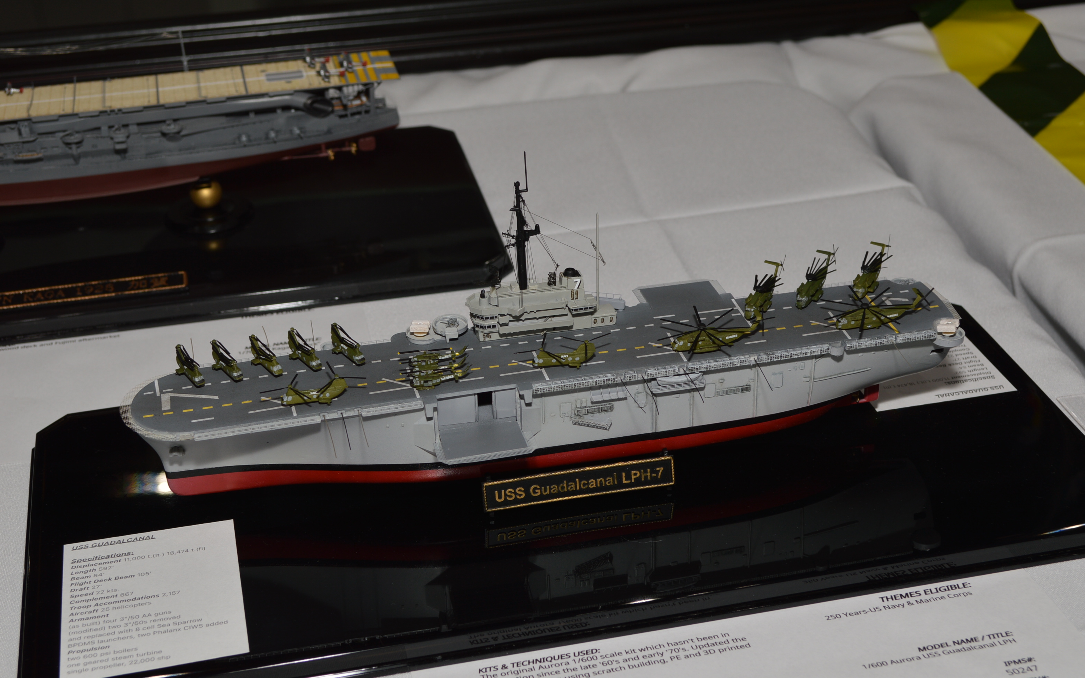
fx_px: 1656
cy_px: 363
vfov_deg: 23.1
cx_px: 545
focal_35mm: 56
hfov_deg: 36.3
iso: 100
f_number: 8
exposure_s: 1/60
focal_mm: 36
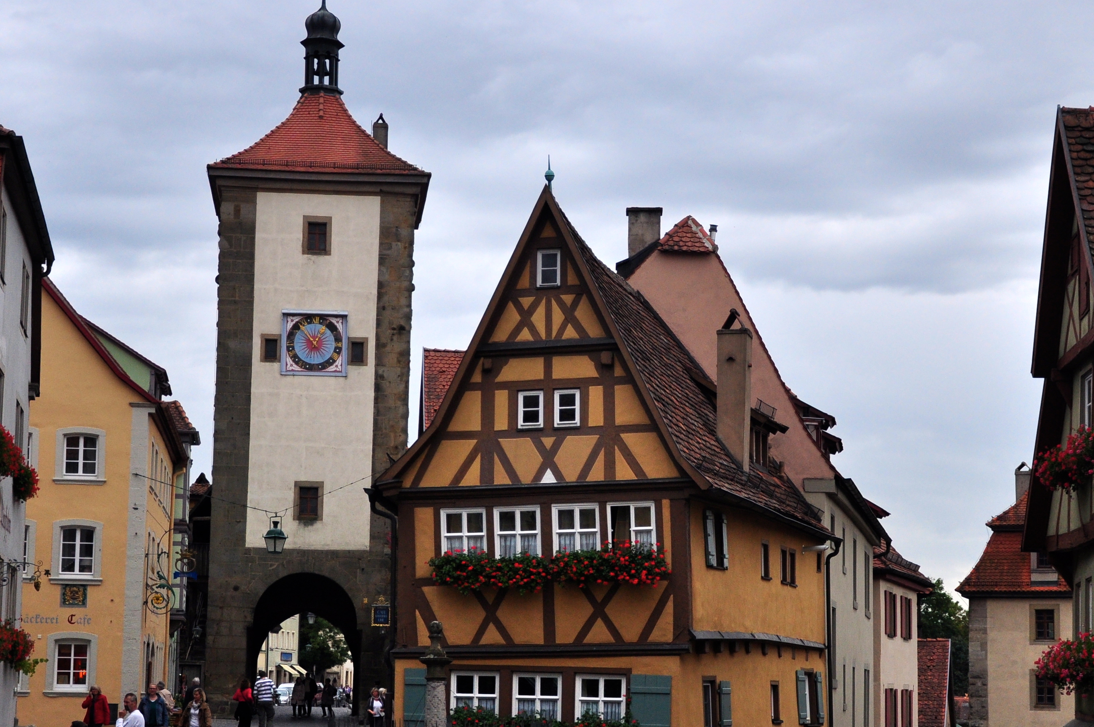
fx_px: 2003
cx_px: 568
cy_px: 476
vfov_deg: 20.5
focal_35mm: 66
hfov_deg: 30.5
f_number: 4
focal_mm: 28
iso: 400
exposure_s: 1/2000
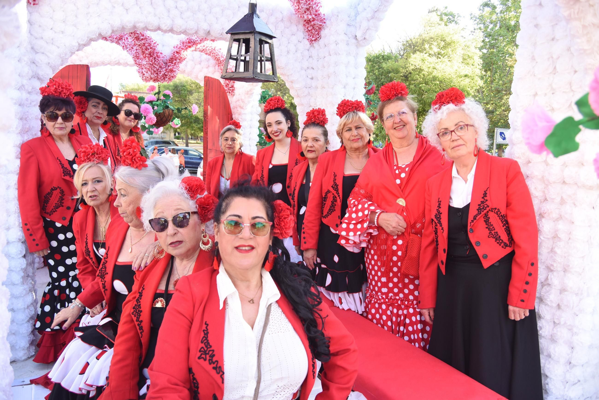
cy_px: 200
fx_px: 483
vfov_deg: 45.0
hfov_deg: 63.6
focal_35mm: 29
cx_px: 300
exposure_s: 1/160
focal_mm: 29
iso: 640
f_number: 8
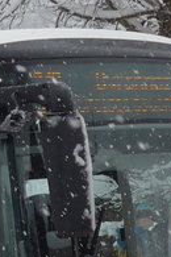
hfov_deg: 5.2
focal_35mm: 249
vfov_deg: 8.3
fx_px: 1774
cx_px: -326
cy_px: 149
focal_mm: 8
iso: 80
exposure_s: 1/500
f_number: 2.8
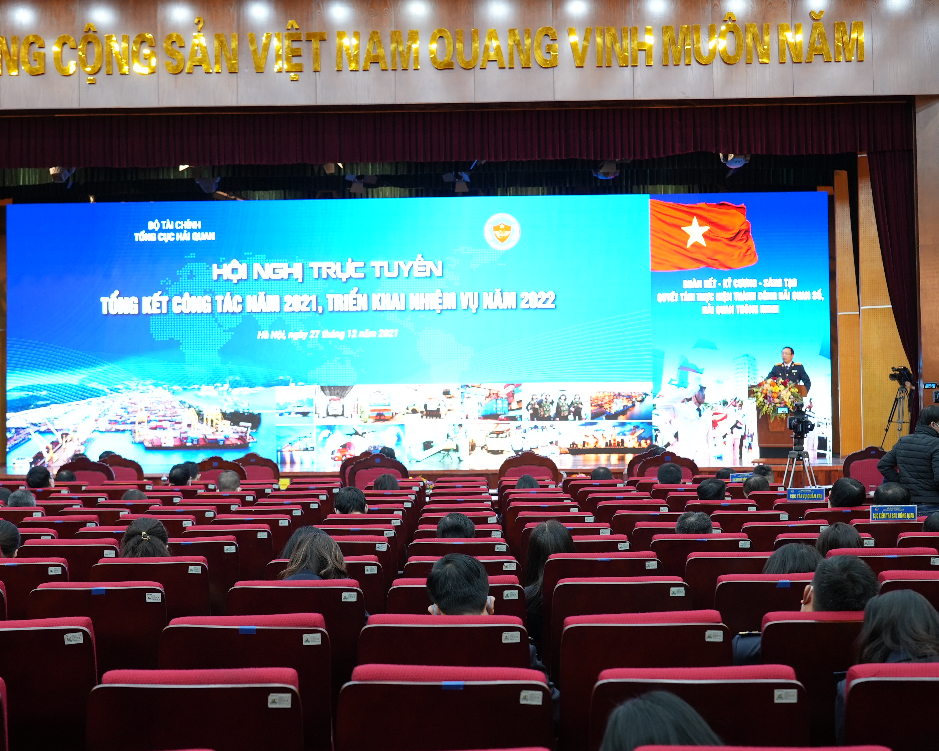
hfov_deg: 34.1
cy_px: 375
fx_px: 1528
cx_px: 417
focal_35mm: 55
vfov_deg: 27.6
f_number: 5
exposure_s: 1/50
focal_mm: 48
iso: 1600
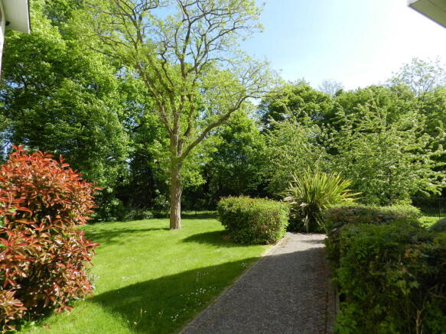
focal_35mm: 23
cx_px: 223
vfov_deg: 58.9
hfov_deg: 73.9
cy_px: 167
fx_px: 296
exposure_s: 1/640
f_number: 3.4
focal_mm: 4
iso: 160
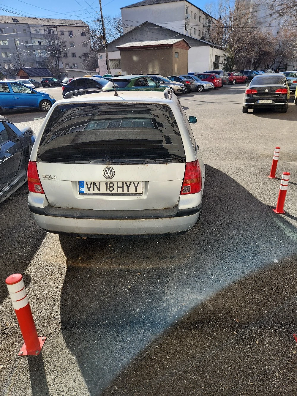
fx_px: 263
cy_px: 198
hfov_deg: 58.9
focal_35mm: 23
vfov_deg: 73.9
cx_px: 148
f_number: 1.8
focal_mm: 5.4
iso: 20
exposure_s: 1/1111
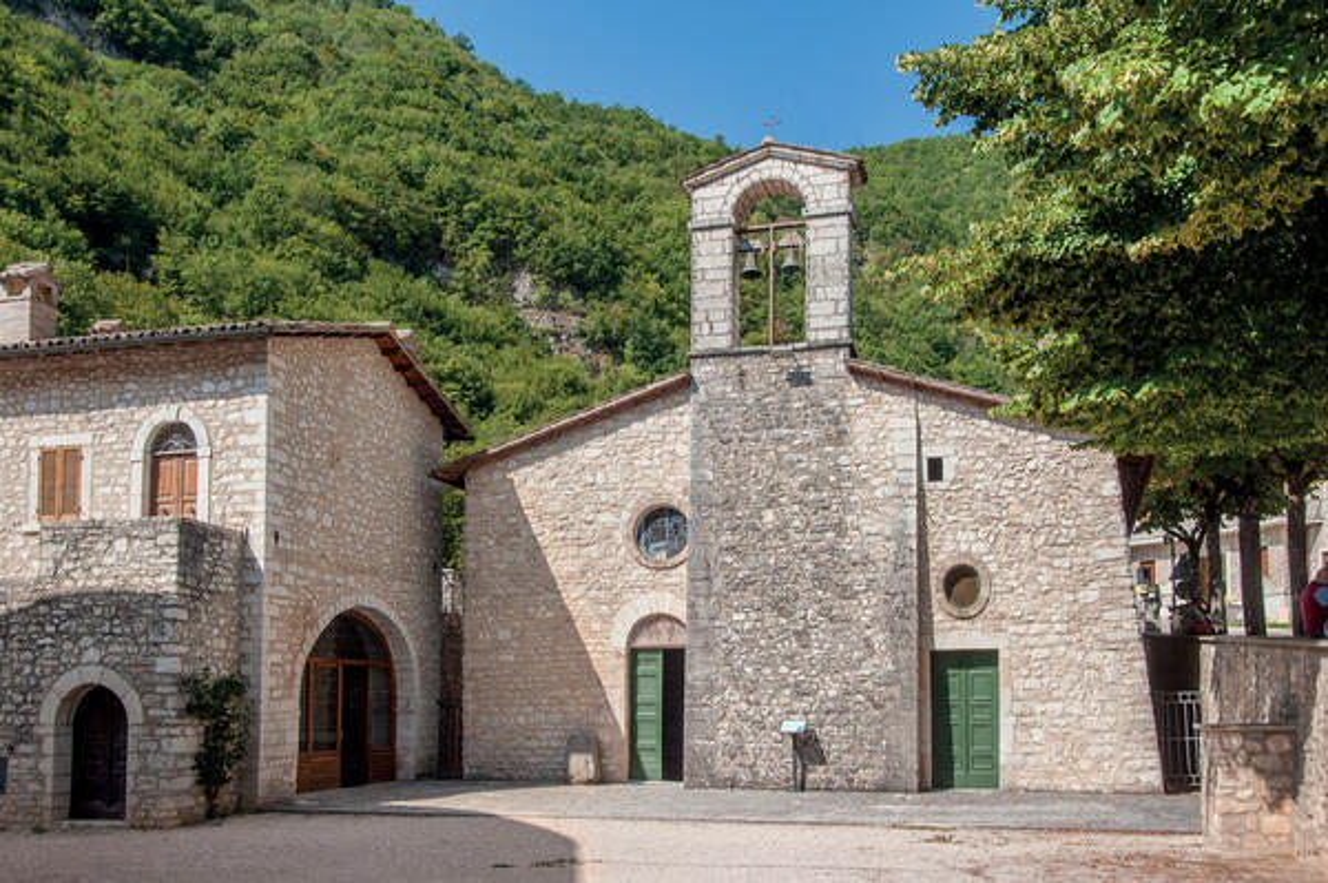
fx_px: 1253
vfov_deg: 38.8
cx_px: 664
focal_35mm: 34
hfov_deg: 55.8
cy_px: 442
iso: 200
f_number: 10
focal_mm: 34
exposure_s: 1/400
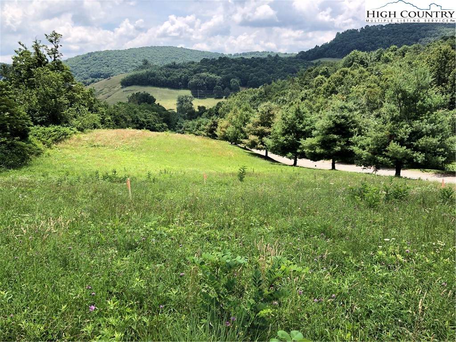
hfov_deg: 63.4
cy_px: 171
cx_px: 228
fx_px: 369
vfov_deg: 49.7
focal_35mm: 28
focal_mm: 3.99
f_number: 1.8
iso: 20
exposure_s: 1/800
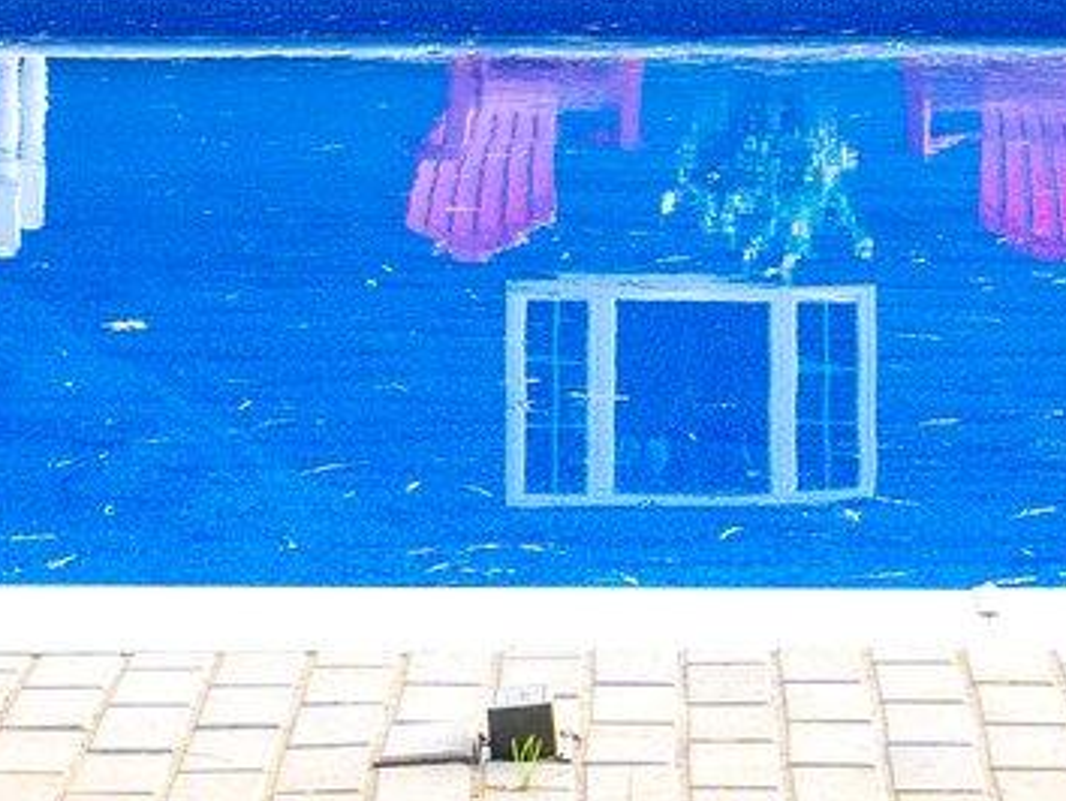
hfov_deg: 10.4
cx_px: 744
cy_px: -390
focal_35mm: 189
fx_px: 5824
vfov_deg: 7.7
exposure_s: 1/30
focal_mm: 34
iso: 100
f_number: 9
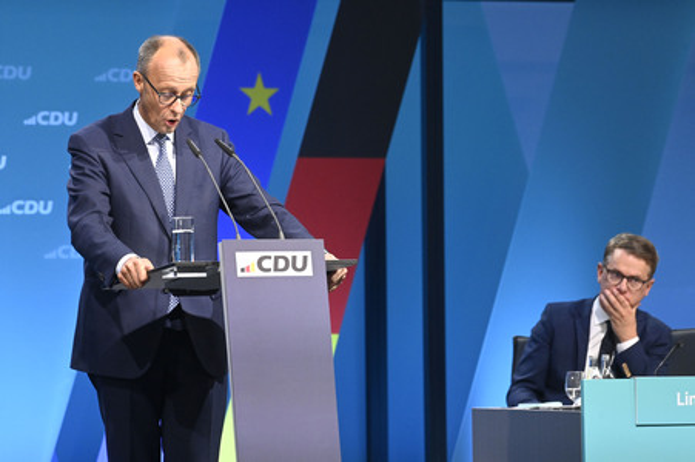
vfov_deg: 5.7
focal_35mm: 240
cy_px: 231
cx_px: 348
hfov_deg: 8.6
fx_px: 4630
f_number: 5.6
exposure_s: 1/500
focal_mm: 240
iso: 8000
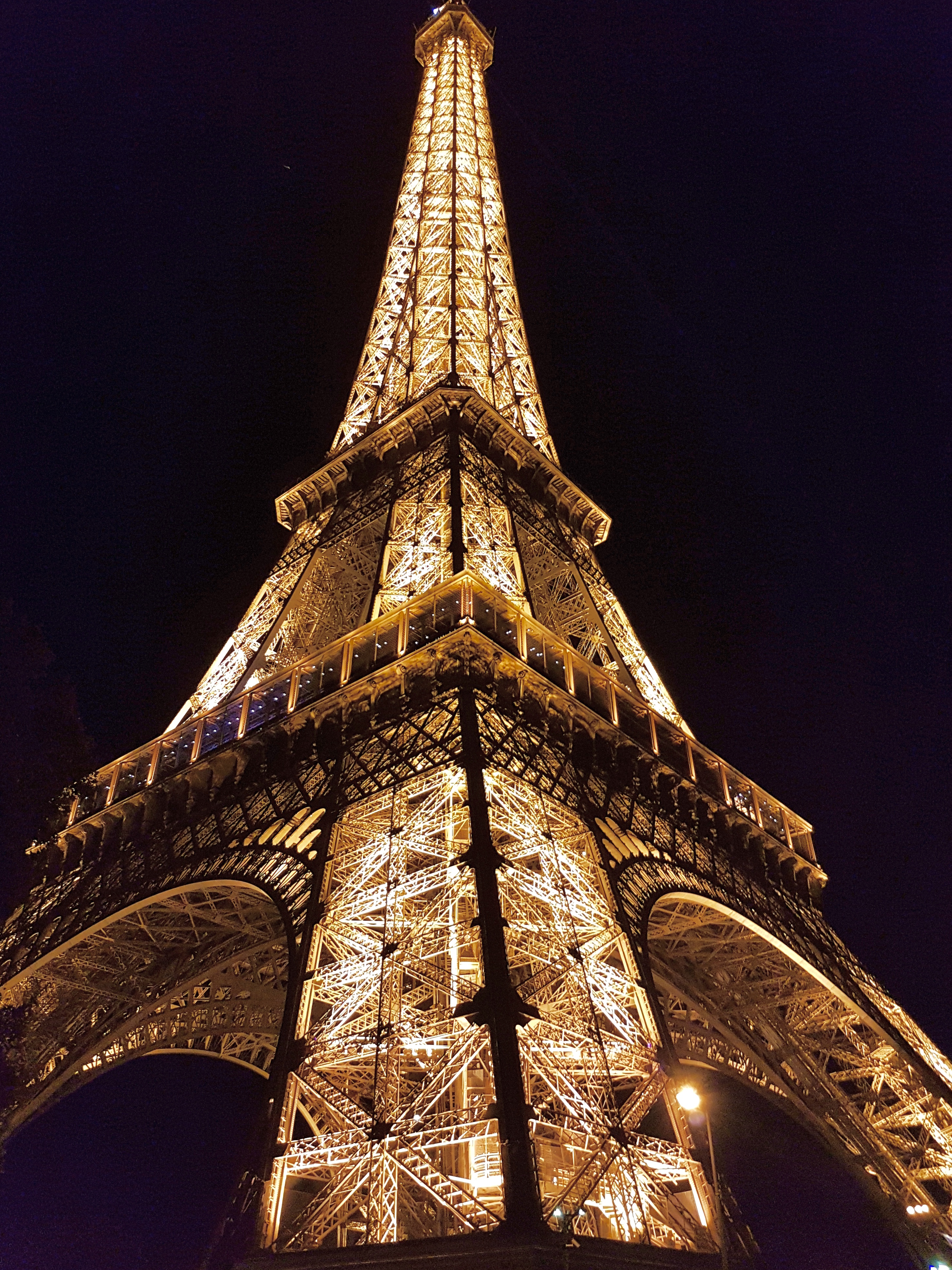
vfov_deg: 65.3
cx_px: 481
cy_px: 637
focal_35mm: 27
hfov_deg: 51.4
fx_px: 990
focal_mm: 4.2
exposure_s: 1/25
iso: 250
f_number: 1.7
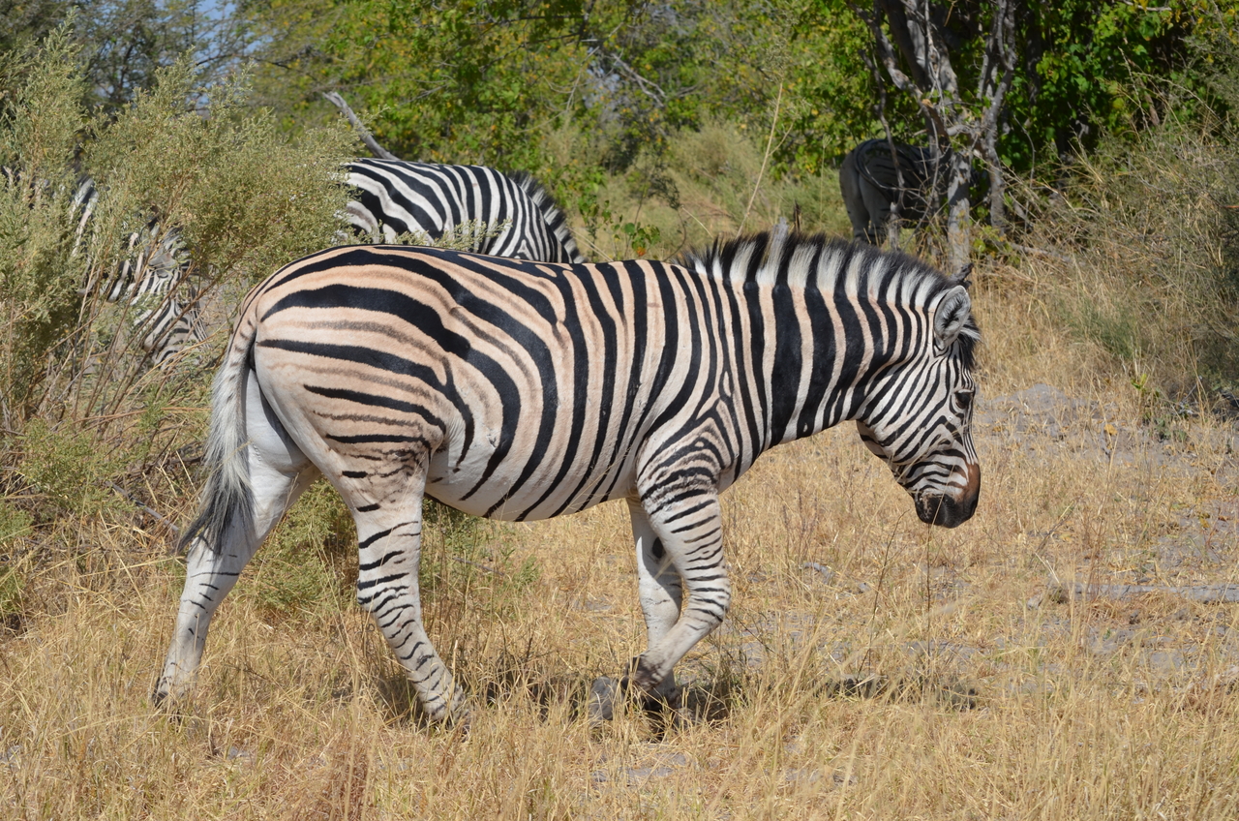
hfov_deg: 16.1
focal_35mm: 128
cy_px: 410
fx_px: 4379
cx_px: 620
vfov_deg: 10.7
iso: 100
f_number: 9
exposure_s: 1/320
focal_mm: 85
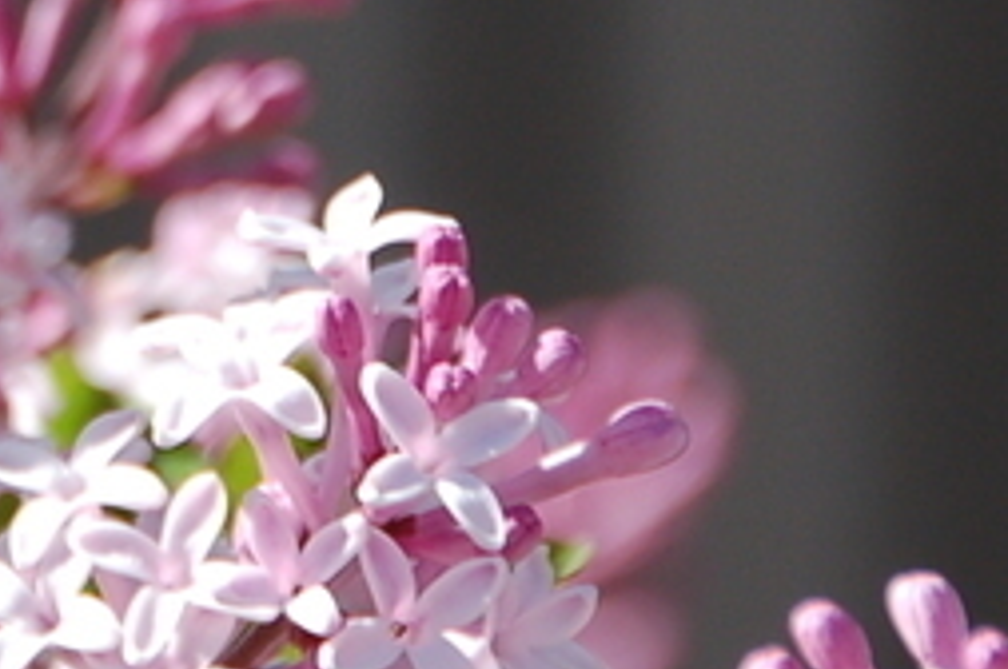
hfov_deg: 1.7
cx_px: -251
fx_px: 34004
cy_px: -599
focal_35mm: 1216
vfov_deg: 1.1
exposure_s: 1/250
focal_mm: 200
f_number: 8
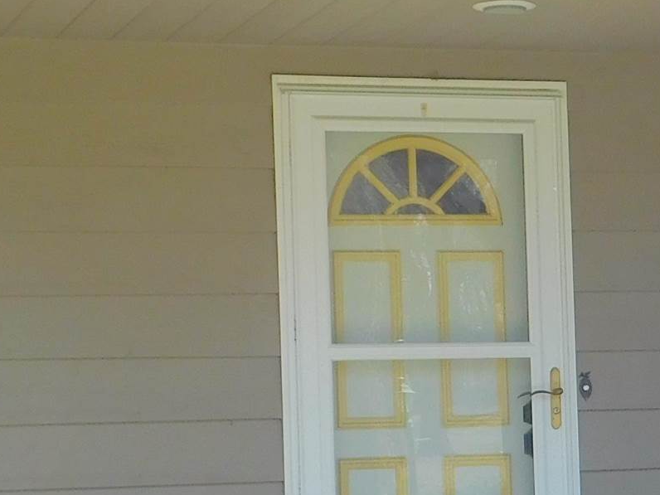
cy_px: 354
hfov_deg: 14.0
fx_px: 2650
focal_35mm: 139
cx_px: 639
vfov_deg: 10.7
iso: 125
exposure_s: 1/250
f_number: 3.5
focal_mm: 6.3
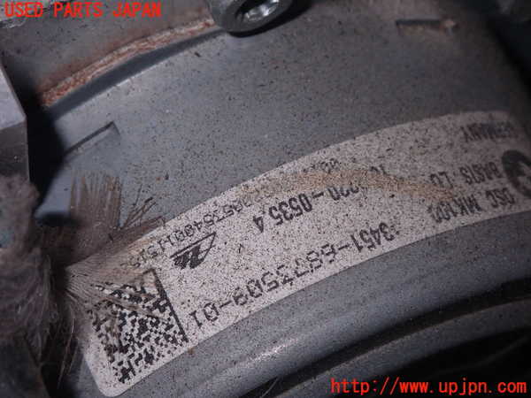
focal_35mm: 100
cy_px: 199
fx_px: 1534
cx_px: 266
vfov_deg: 14.8
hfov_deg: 19.6
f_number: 4.9
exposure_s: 1/100
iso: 200
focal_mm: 18
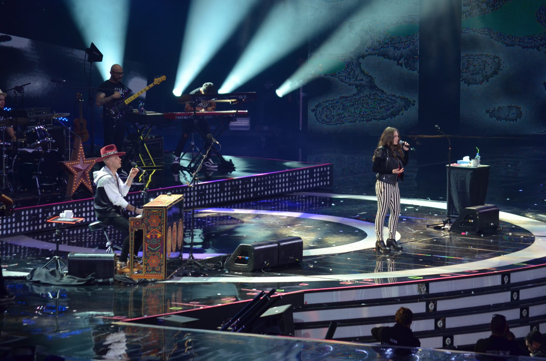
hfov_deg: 8.3
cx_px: 273
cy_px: 180
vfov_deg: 5.5
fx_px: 3746
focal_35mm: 248
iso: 800
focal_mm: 165
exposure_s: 1/125
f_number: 5.3
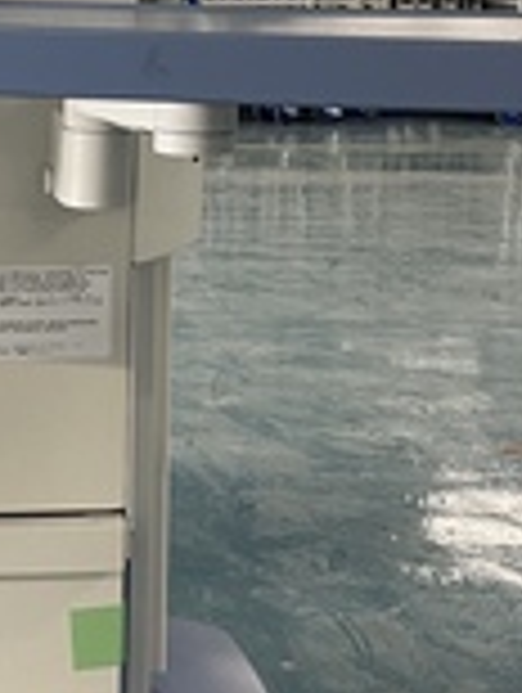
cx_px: -81
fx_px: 1805
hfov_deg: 15.9
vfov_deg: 21.7
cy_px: 248
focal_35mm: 90
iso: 125
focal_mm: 4.2
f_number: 1.6
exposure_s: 1/88
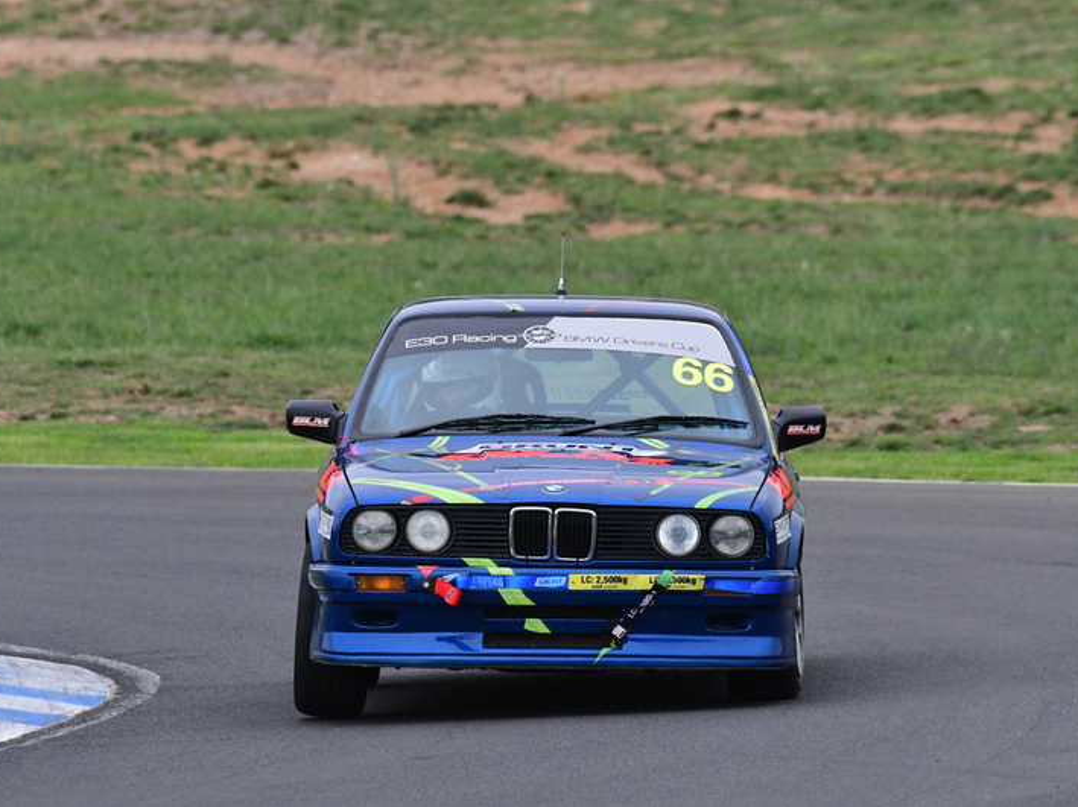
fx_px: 22815
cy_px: 404
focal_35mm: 733
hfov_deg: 2.7
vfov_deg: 2.0
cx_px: 537
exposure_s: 1/640
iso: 2000
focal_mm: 450
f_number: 9
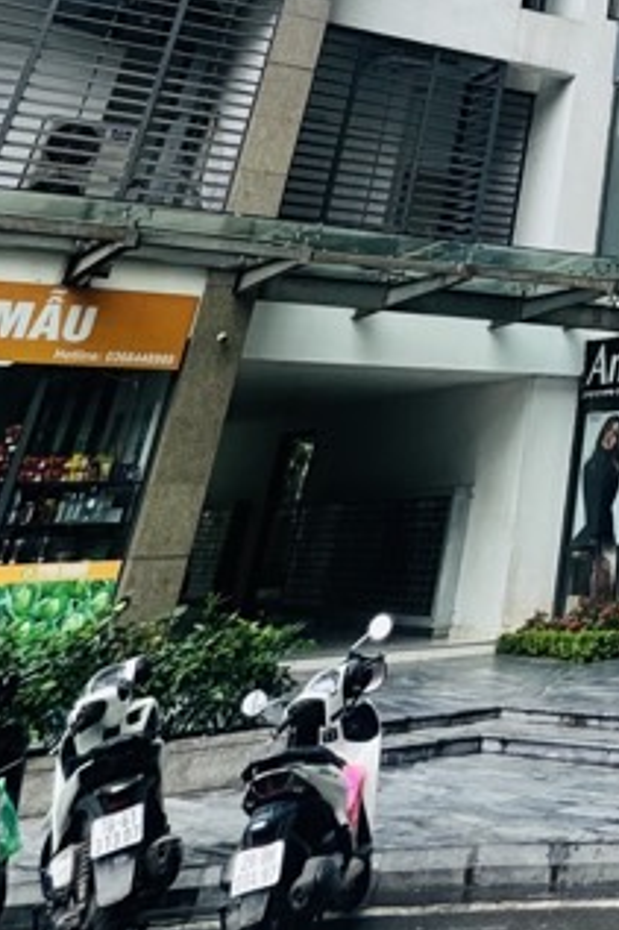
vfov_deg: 31.5
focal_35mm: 47
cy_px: -299
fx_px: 1213
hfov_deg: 23.2
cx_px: 921
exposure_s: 1/470
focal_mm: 2.22
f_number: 2.2
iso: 40
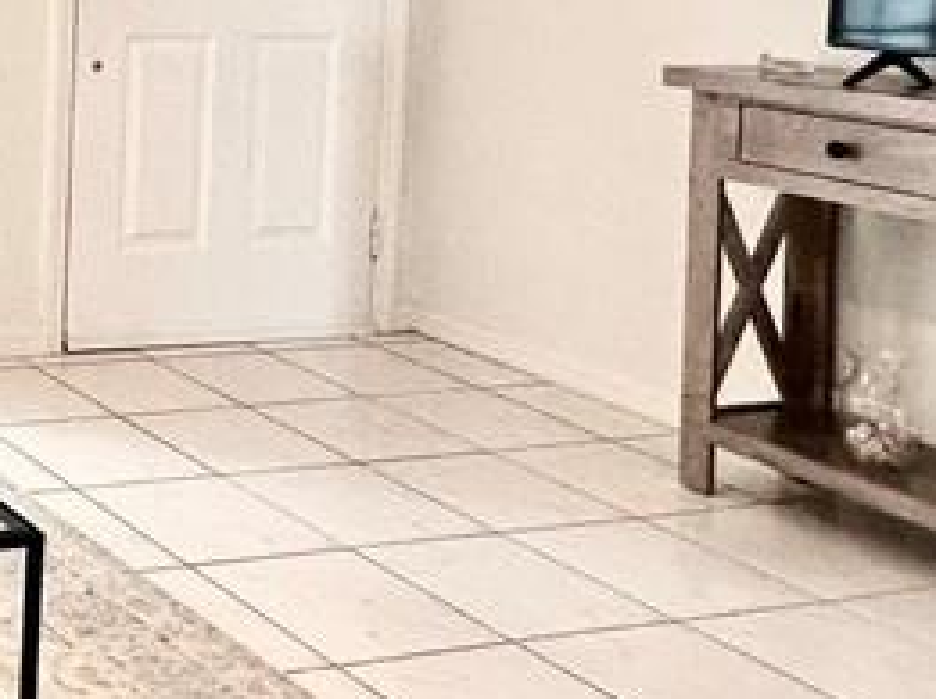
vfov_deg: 24.5
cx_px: -420
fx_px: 1485
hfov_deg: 26.6
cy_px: -90
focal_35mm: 55
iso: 125
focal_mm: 2.22
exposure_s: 1/120
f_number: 2.2
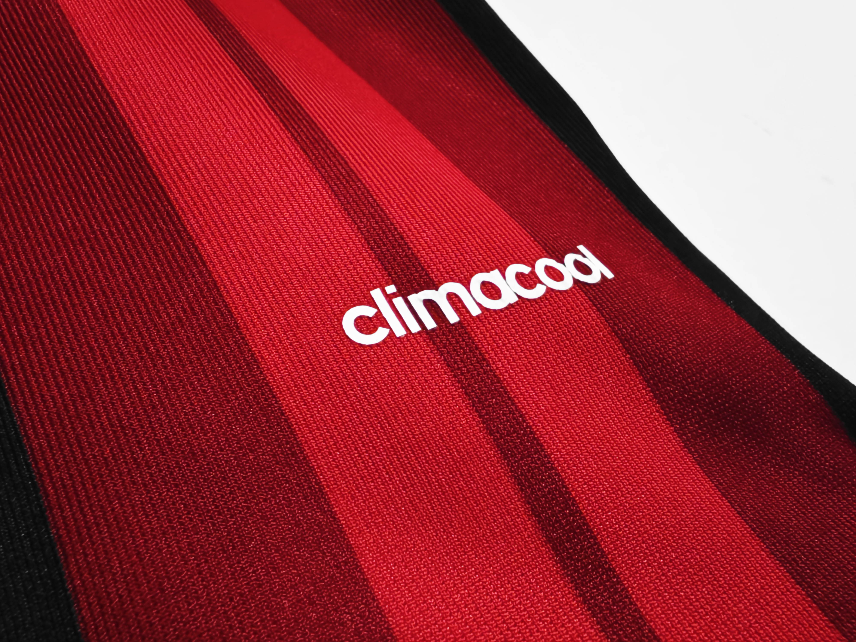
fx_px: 569
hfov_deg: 73.9
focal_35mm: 23
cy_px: 321
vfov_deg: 58.9
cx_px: 428
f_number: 2.2
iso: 70
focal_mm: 2.59
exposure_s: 1/99.9
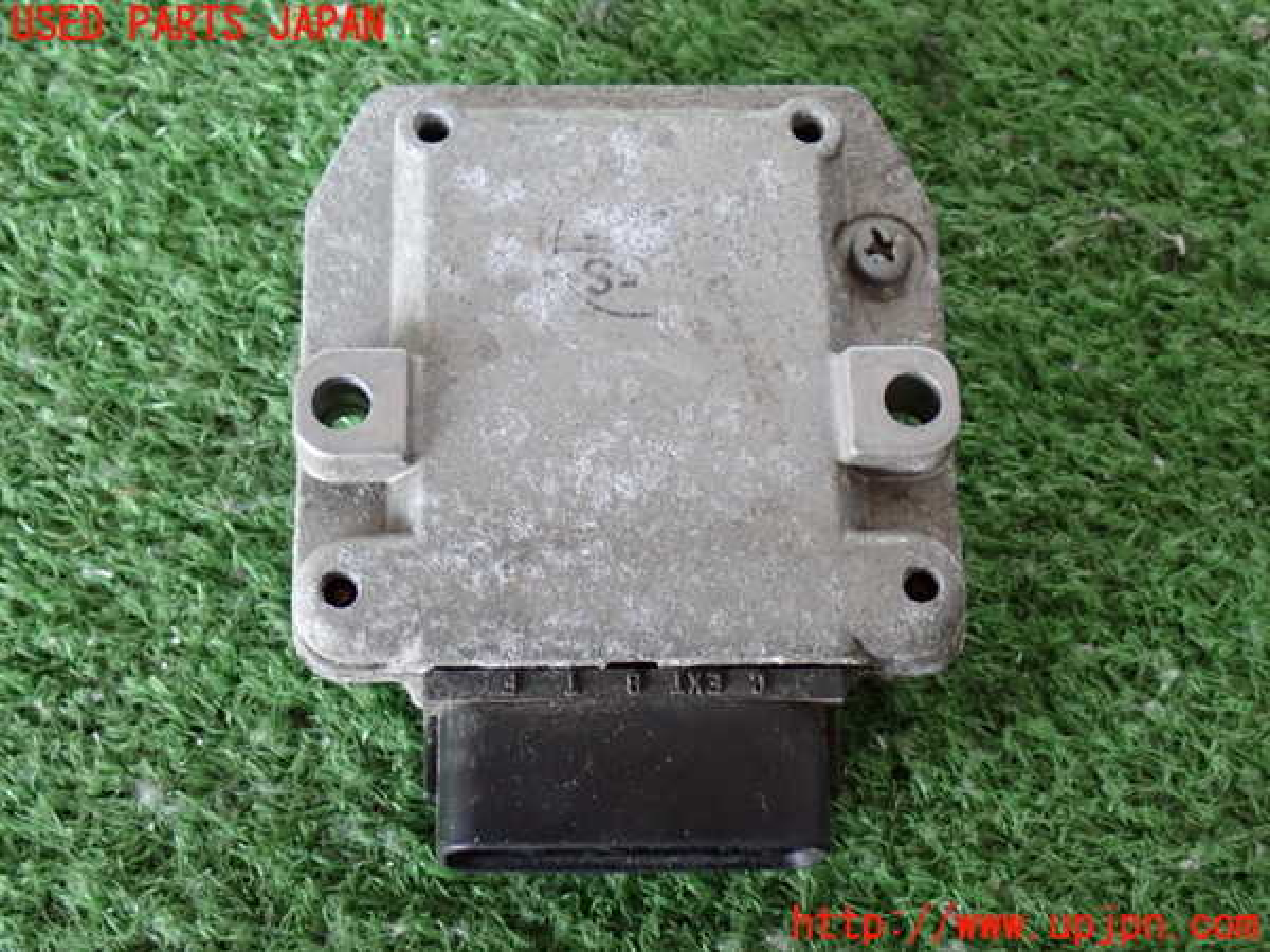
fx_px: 2275
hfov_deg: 31.2
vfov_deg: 23.7
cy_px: 476
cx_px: 635
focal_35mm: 62
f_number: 3.6
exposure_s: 1/25
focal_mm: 11.09
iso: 800
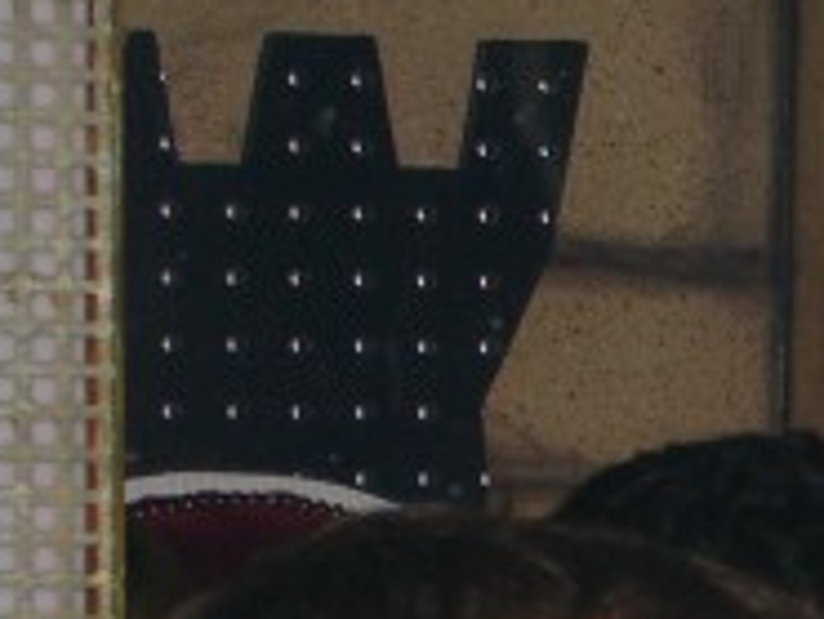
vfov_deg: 5.0
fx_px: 7003
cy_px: 1042
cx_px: 1185
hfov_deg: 6.7
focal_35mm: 294
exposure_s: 1/60
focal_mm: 14.2
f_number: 4
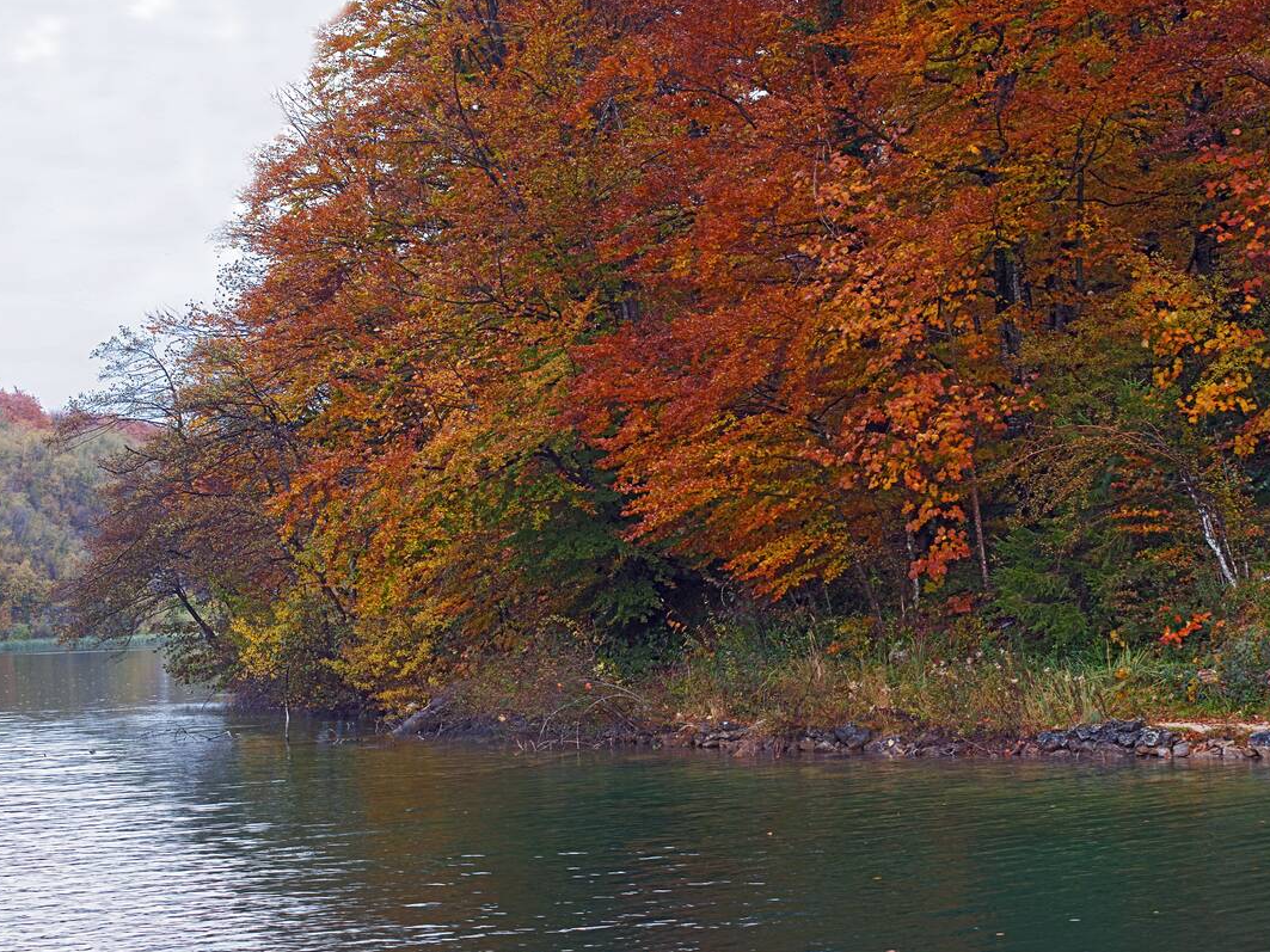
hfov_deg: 23.8
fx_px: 3008
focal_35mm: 82
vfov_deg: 18.0
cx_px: 610
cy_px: 477
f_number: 6.3
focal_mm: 75
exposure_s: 1/100
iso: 200
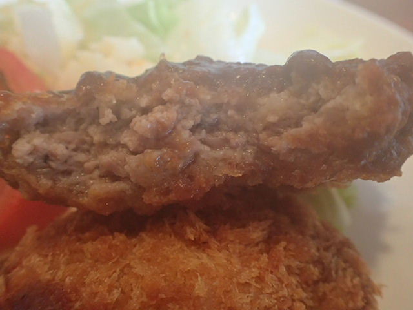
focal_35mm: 30
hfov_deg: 60.0
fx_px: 358
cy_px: 155
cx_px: 206
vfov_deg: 46.8
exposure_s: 1/80
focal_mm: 5.5
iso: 800
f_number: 2.3
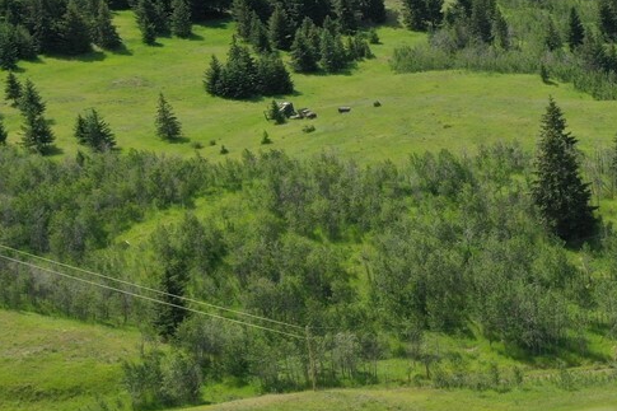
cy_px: 43
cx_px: 915
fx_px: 1679
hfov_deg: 18.5
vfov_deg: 13.8
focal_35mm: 98
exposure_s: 1/500
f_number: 5.6
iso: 100
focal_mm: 10.26
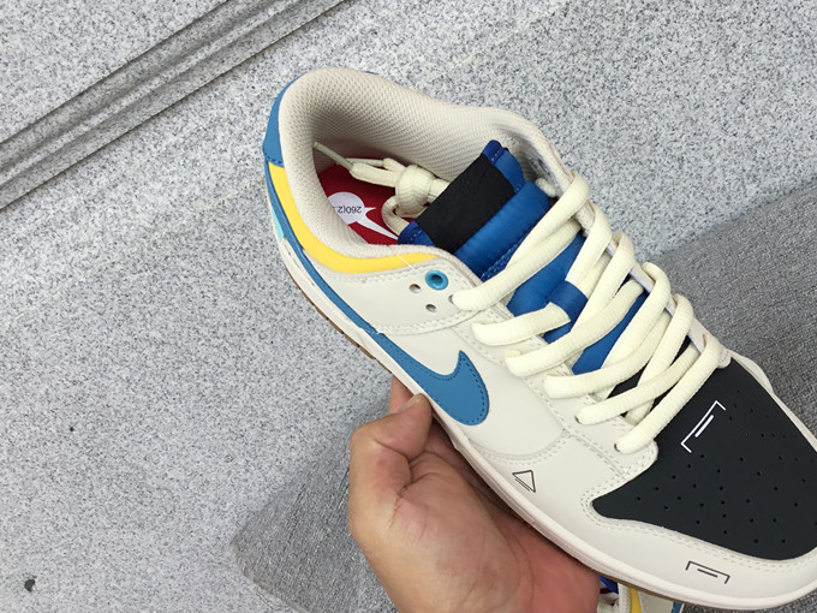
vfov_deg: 35.1
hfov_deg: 45.3
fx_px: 968
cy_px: 282
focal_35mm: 41
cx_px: 520
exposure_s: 1/416
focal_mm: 3.3
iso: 25
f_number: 2.4
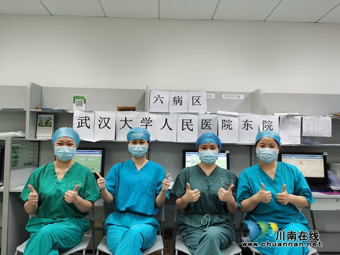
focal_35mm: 29
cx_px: 170
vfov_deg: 48.2
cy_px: 128
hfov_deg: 61.7
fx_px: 285
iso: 160
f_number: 1.6
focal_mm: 5.56
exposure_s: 1/100
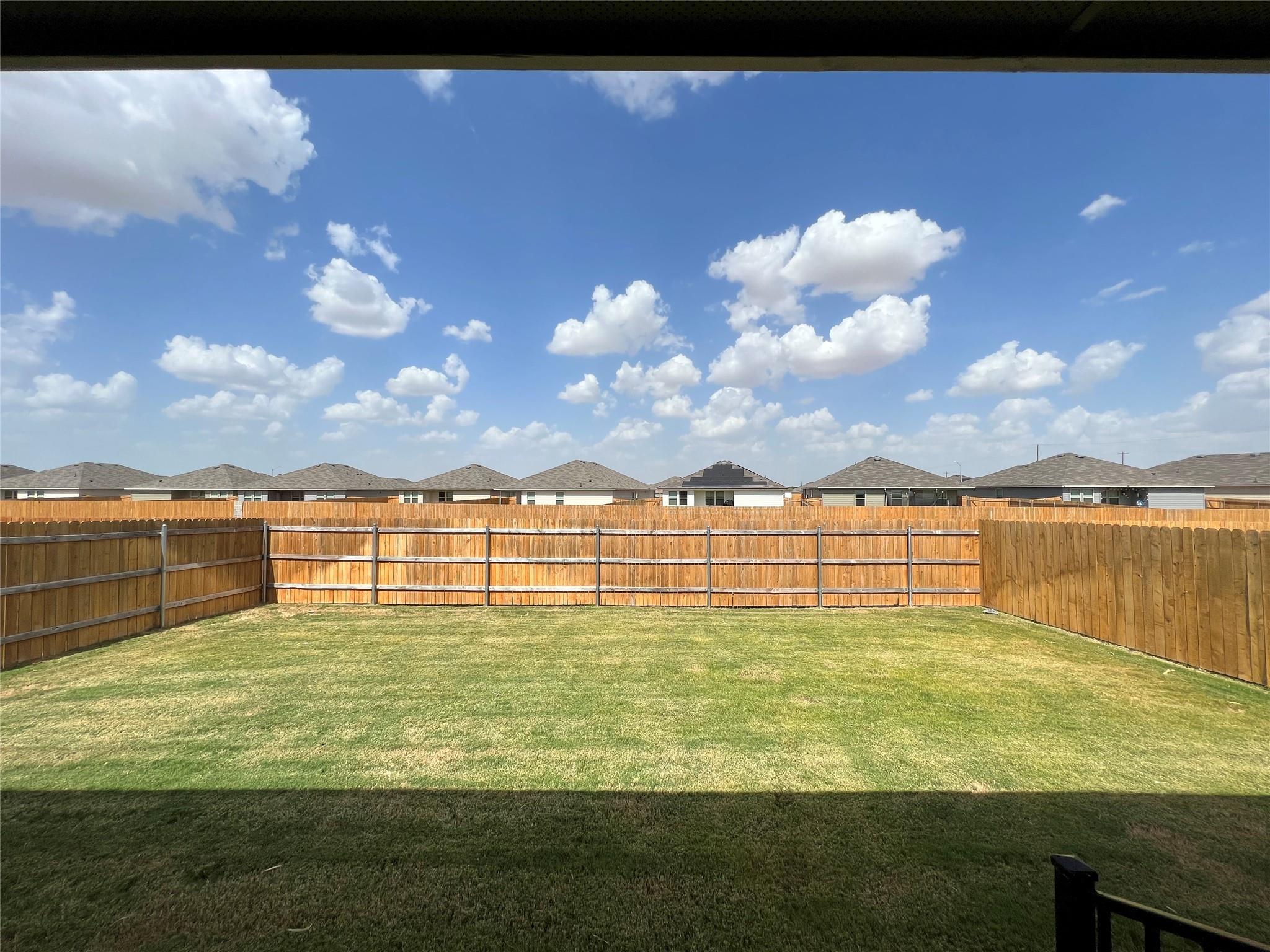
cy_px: 476
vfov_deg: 89.9
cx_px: 635
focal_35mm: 13
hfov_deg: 106.2
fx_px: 477
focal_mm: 1.57
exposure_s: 1/3125
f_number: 1.8
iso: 32
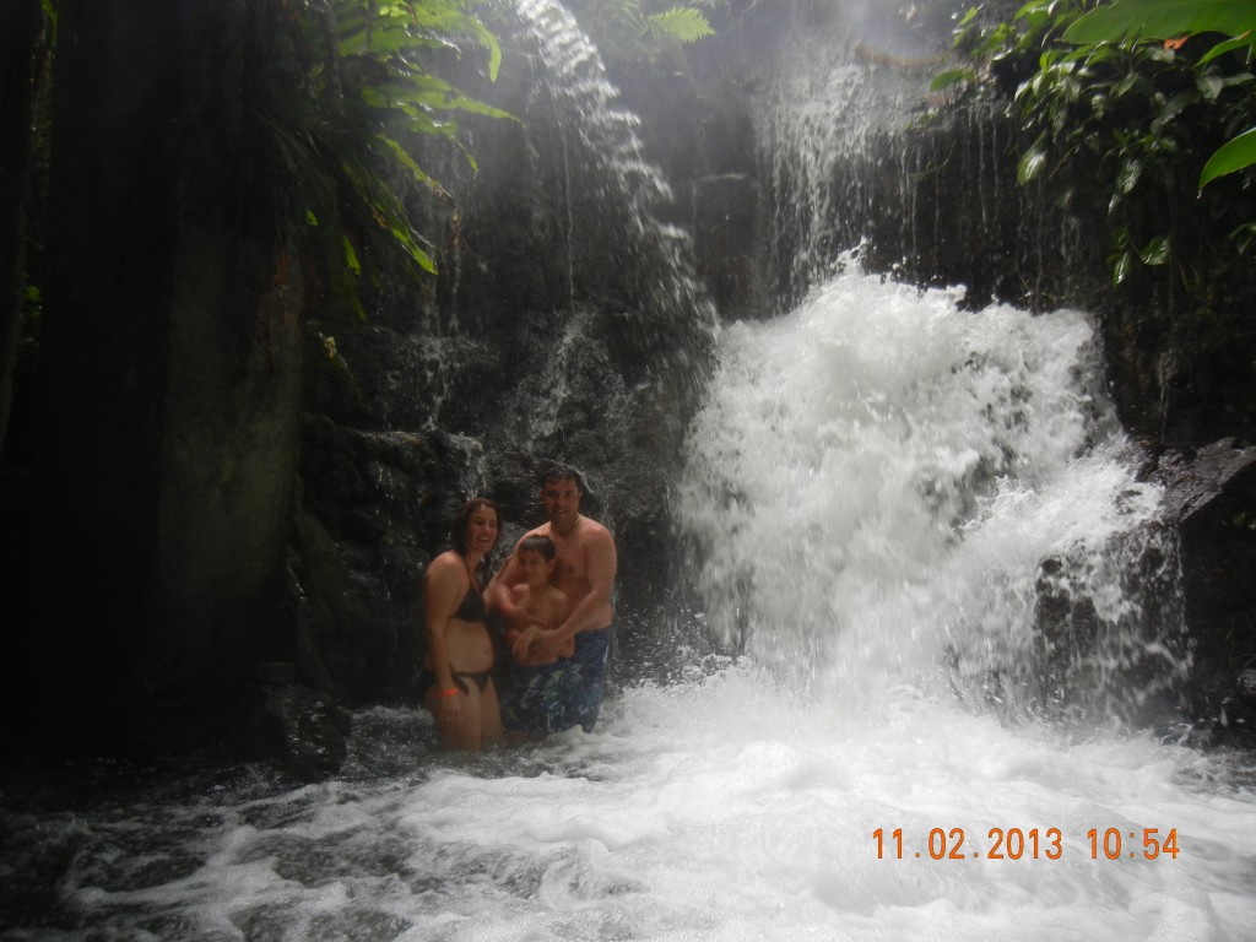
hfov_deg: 60.0
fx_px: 1089
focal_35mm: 30
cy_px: 471
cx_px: 628
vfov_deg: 46.8
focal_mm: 5.4
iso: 160
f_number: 3.5
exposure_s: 1/128
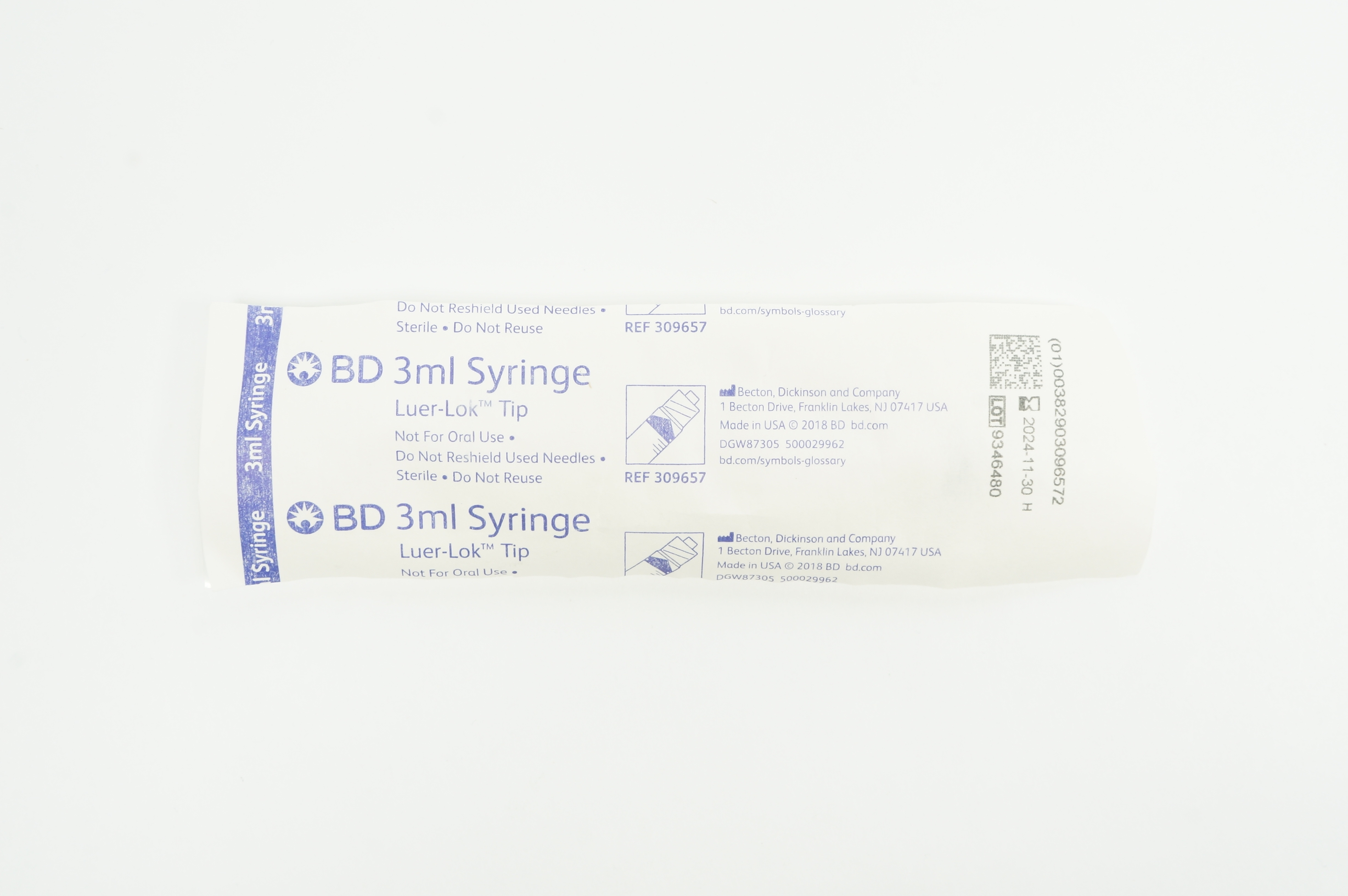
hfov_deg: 41.2
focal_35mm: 48
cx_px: 674
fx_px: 1795
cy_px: 448
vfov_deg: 28.0
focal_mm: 32
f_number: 13
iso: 400
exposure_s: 1/8
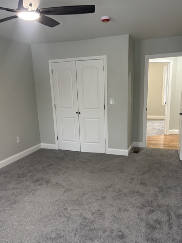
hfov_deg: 46.8
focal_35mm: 30
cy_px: 136
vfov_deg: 59.8
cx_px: 93
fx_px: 210
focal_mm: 5.96
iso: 125
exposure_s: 1/75
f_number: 1.6
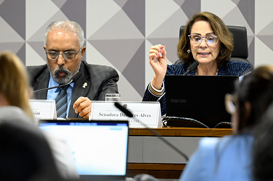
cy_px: 131
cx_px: 162
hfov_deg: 5.7
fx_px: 2732
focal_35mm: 361
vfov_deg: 3.8
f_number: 2.8
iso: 1600
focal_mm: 150
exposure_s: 1/160
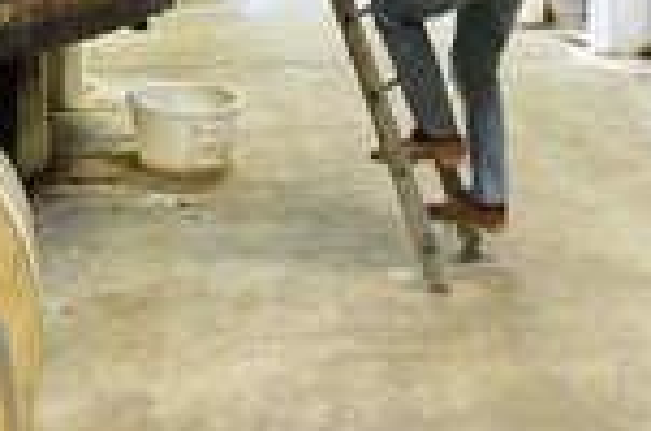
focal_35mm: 67
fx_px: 1209
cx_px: 364
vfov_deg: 18.7
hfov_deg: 30.1
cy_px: -134
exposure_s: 1/8
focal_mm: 24
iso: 1600
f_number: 6.3
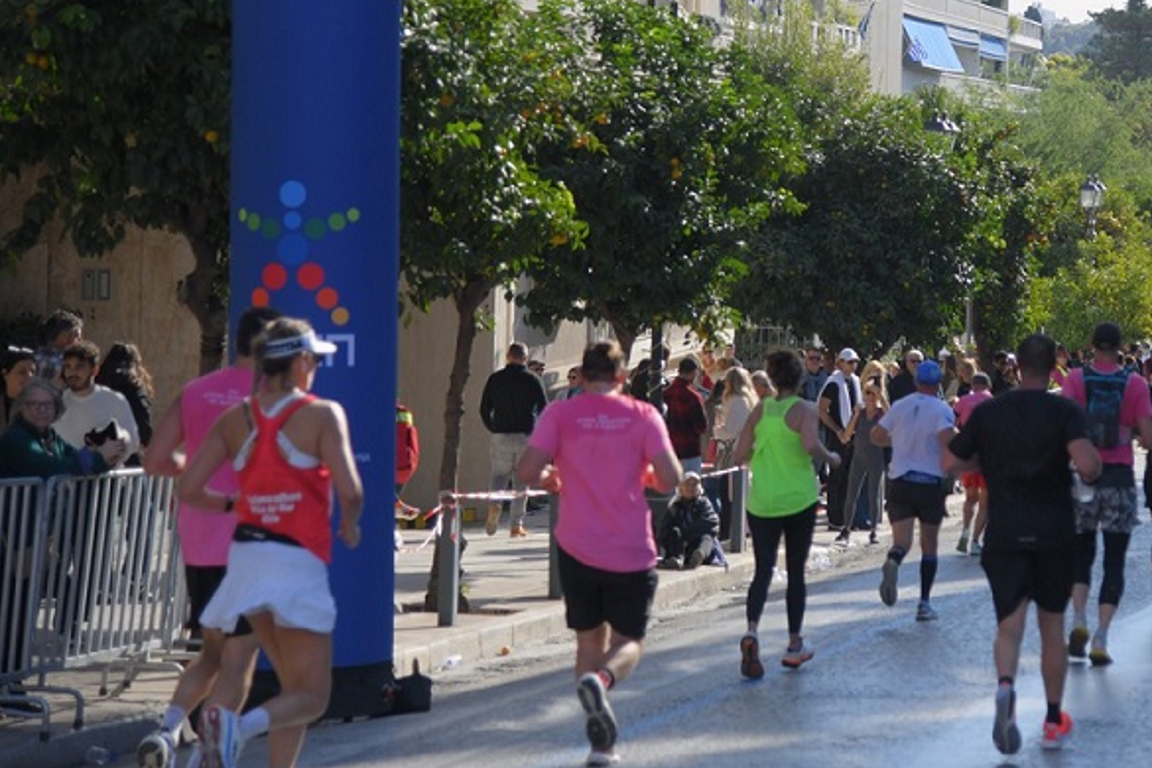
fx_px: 4096
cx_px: 929
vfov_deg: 10.7
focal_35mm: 128
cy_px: 156
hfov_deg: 15.9
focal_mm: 78
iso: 640
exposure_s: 1/5000
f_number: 4
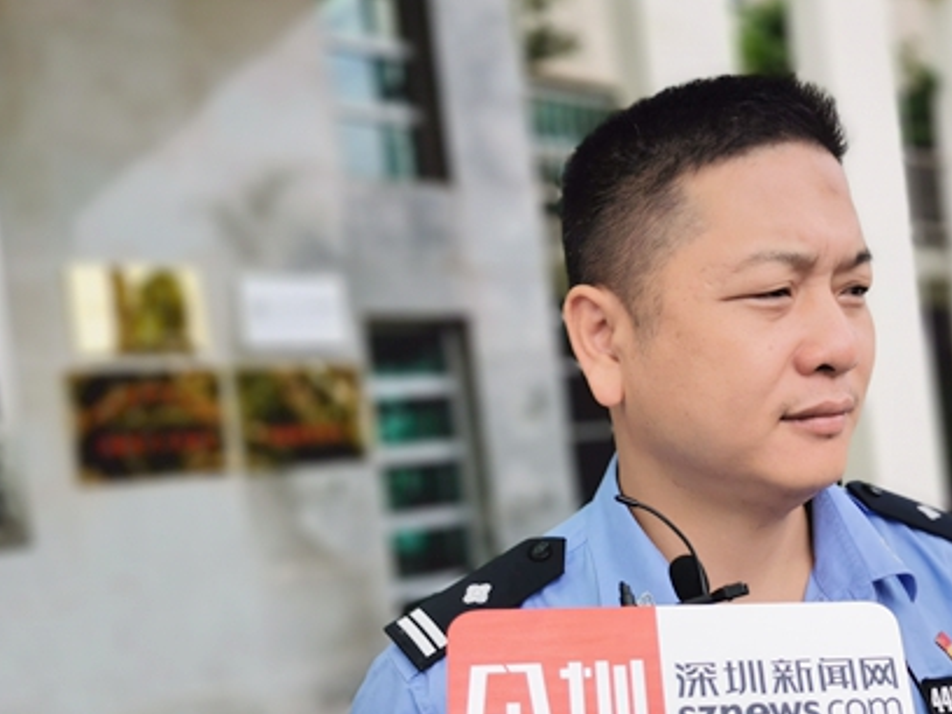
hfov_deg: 44.9
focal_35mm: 41
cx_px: 660
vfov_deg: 34.7
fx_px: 1128
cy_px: 498
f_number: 1.8
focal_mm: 5.58
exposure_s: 1/863
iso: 50
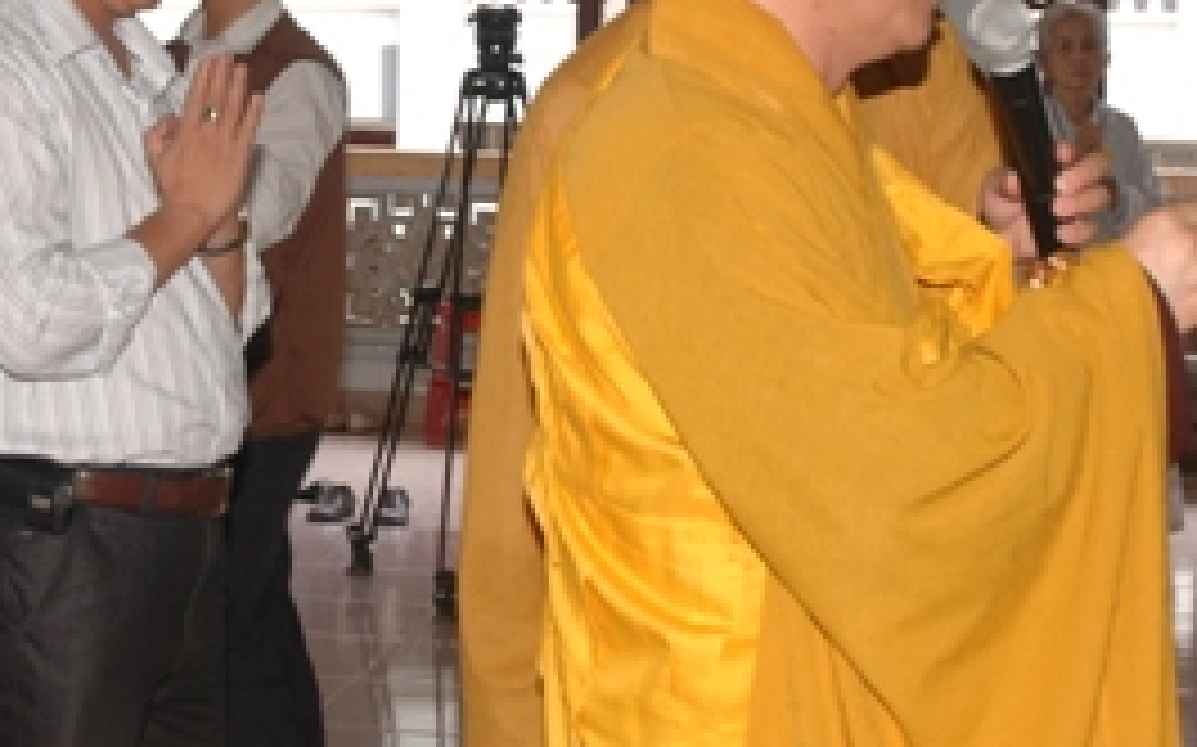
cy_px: 252
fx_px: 3236
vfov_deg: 13.2
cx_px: 302
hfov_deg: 20.8
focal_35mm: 99
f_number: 5.6
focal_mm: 27
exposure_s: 1/50
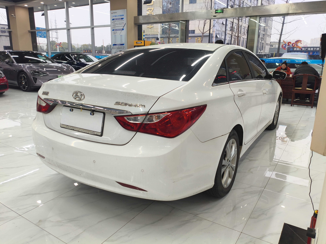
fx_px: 245
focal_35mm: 26
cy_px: 122
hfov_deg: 67.3
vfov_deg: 53.1
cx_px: 163
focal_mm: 4.94
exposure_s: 1/100
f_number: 1.5
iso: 100
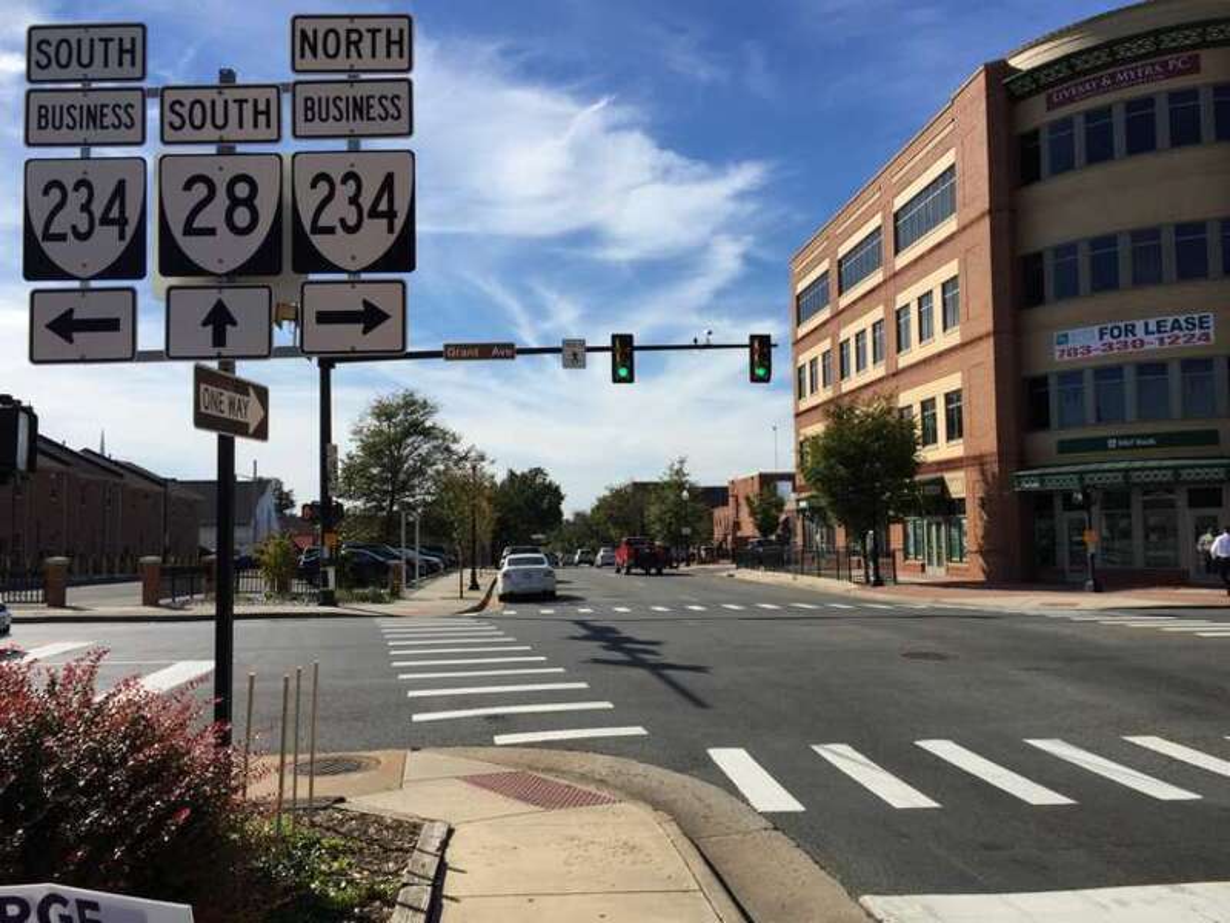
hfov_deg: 61.7
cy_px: 462
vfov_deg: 48.2
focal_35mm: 29
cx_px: 615
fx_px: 1030
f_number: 2.2
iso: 32
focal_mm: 4.15
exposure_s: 1/3300
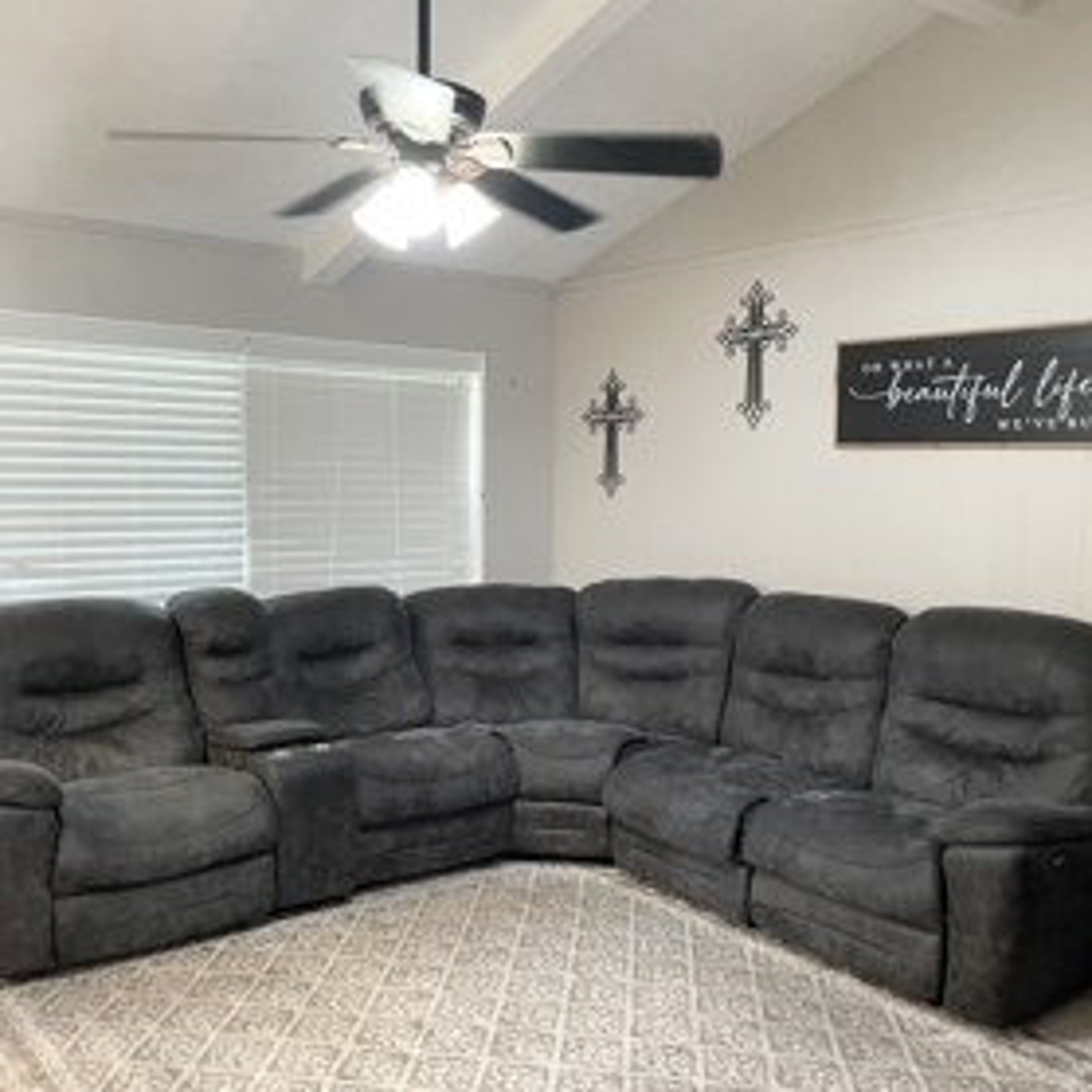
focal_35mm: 33
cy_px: 579
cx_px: 532
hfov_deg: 49.7
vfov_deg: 49.7
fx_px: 1178
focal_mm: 4.2
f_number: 1.6
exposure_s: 1/40
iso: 400
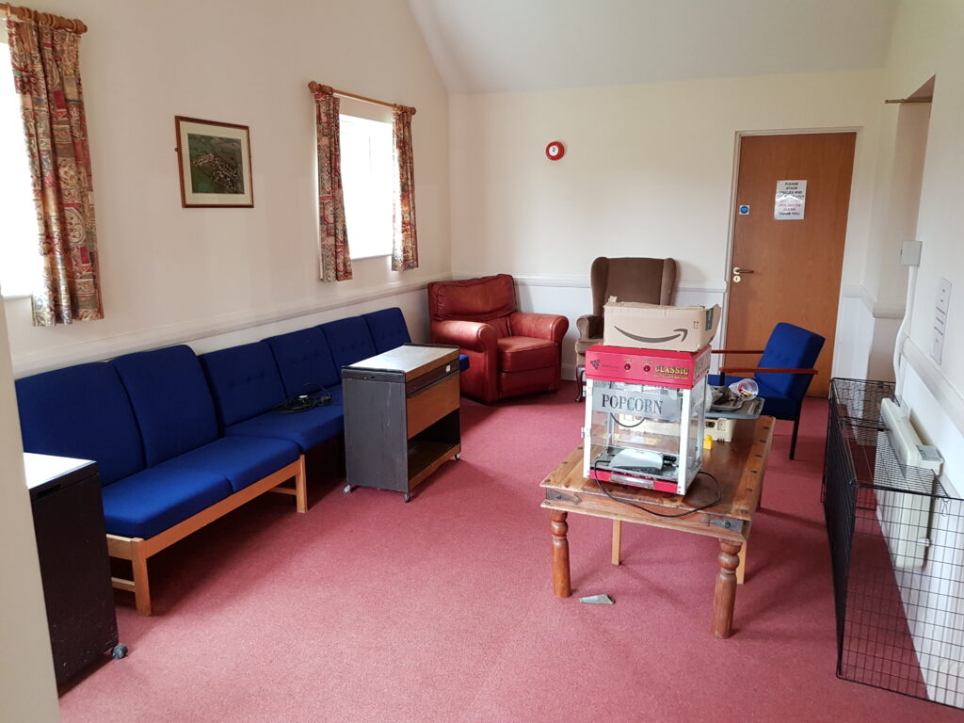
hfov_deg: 67.3
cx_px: 482
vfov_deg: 53.1
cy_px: 362
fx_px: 724
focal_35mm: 26
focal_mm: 4.3
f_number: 1.7
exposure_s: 1/33
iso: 160
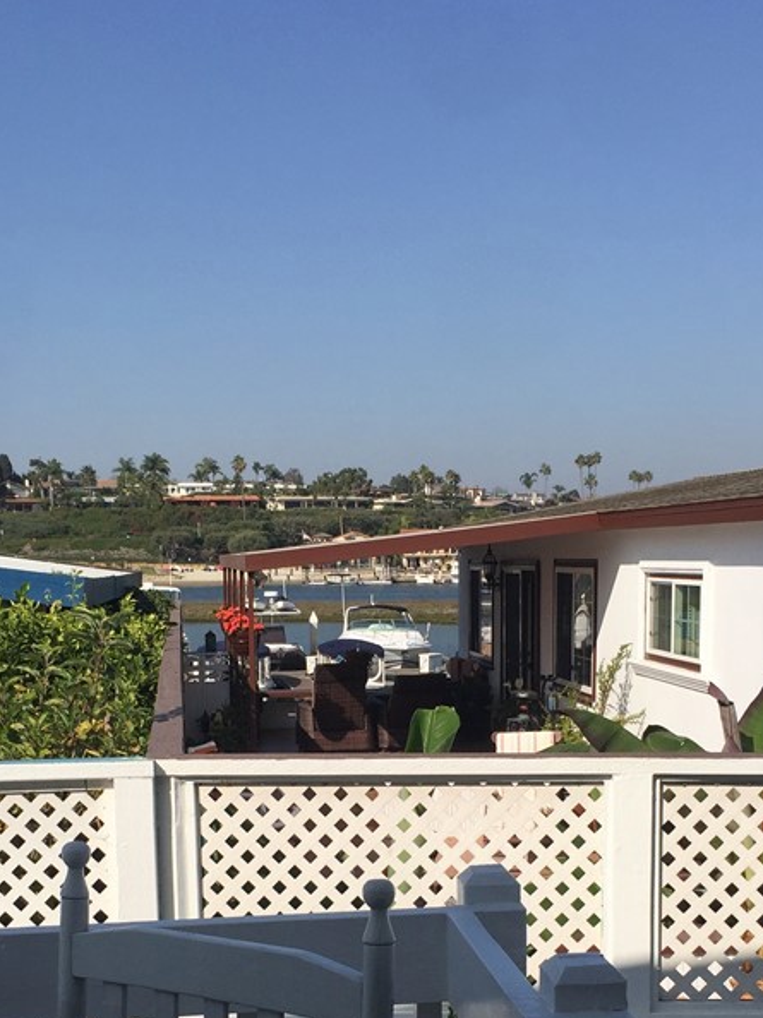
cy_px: 781
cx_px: 377
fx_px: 1471
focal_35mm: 50
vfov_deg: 37.1
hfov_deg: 29.1
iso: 32
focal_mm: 4.15
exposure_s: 1/3597
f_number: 2.2
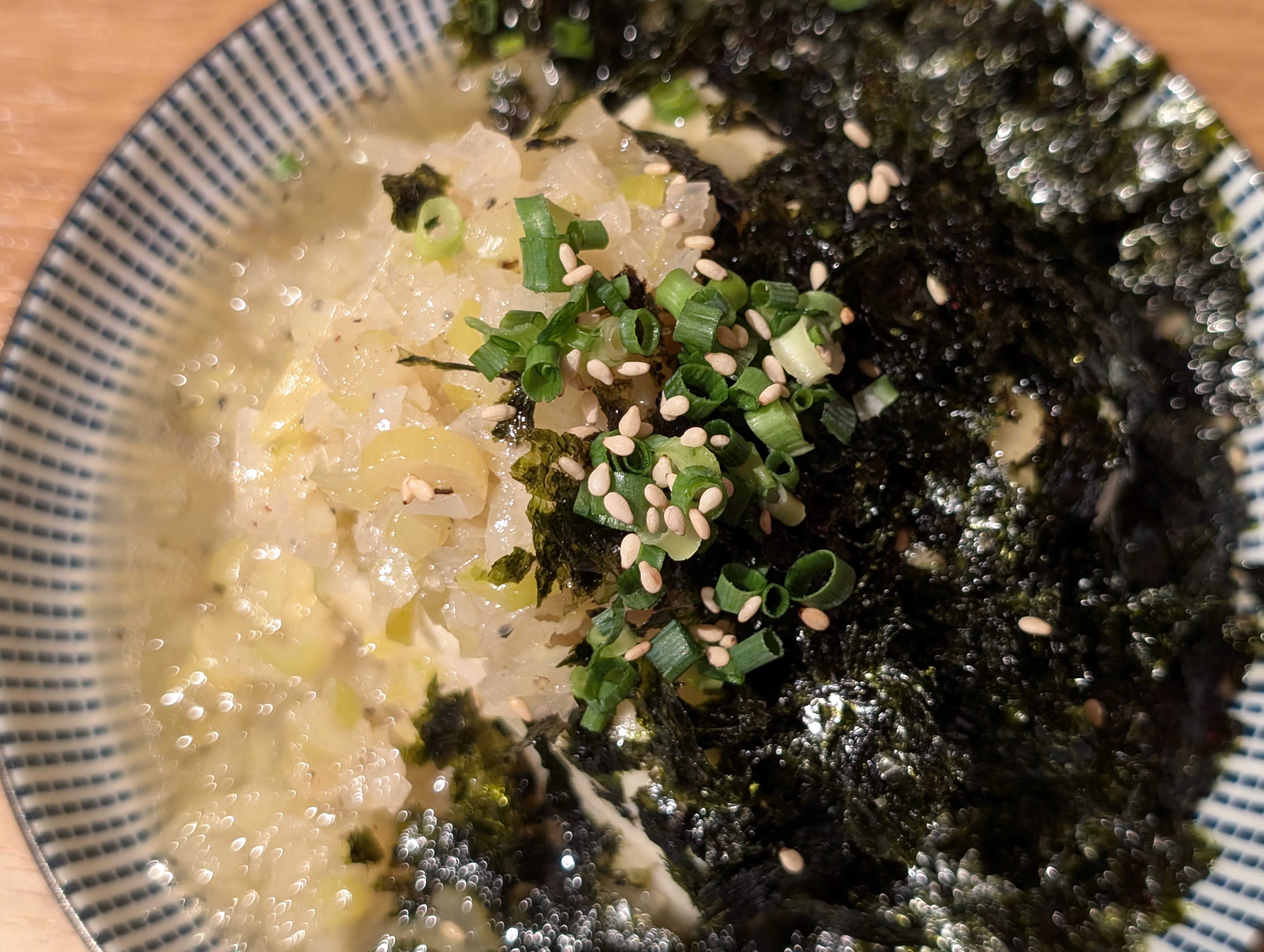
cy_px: 476
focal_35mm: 49
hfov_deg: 38.9
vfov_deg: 29.7
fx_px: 1792
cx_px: 632
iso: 235
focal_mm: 6.9
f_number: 1.68
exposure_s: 1/60
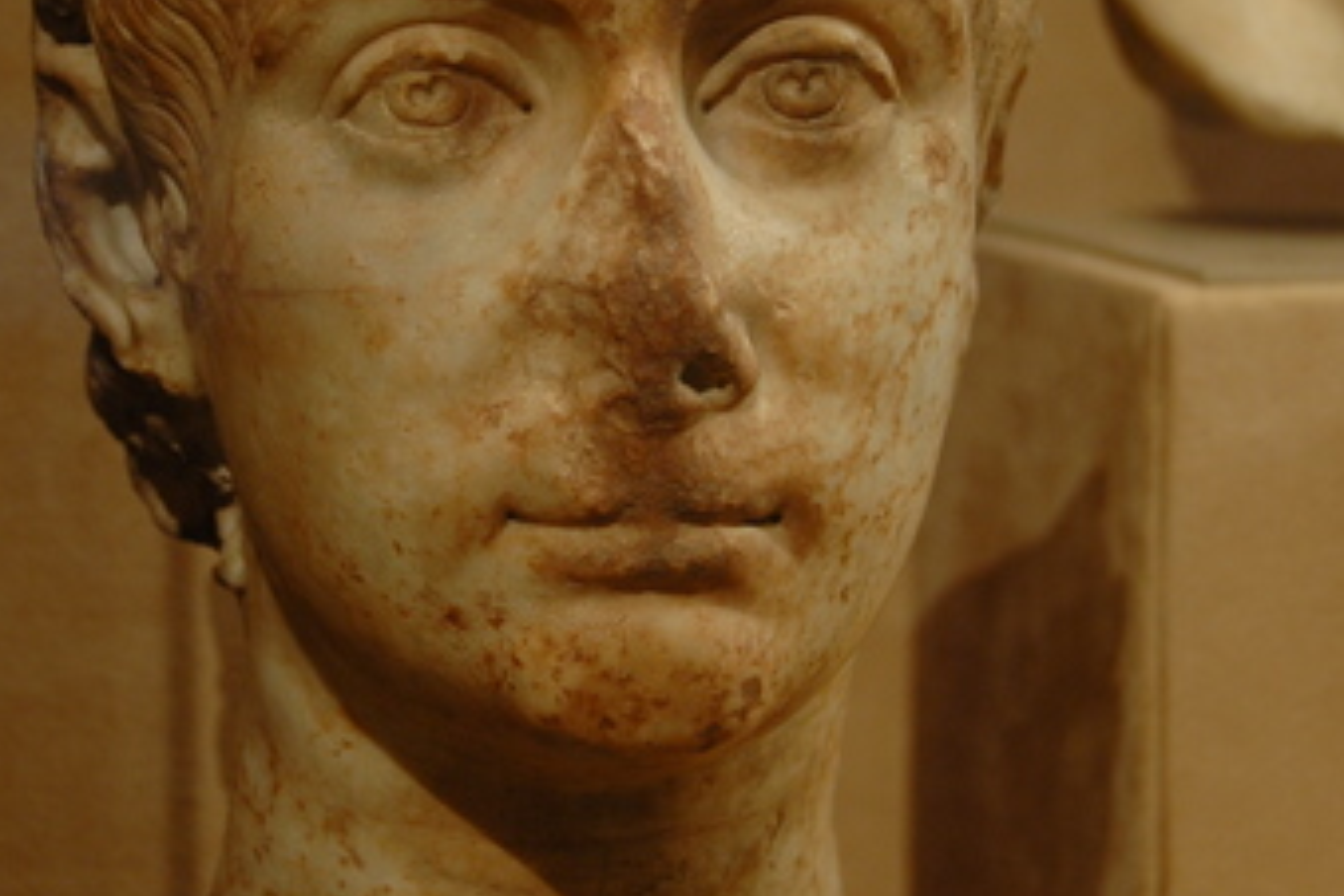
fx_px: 5674
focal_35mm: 152
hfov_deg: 13.5
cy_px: 260
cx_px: 646
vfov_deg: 9.0
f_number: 4.8
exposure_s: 1/15
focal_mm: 52
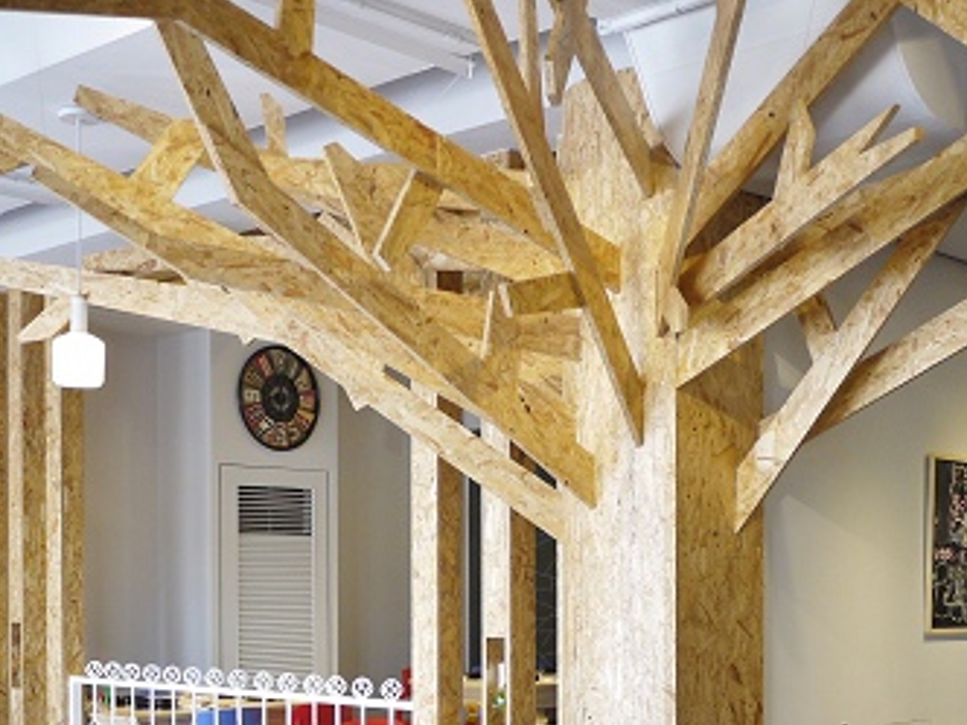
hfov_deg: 35.5
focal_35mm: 54
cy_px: 606
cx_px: 443
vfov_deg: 26.4
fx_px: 1508
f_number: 2.5
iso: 250
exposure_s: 1/60
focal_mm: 14
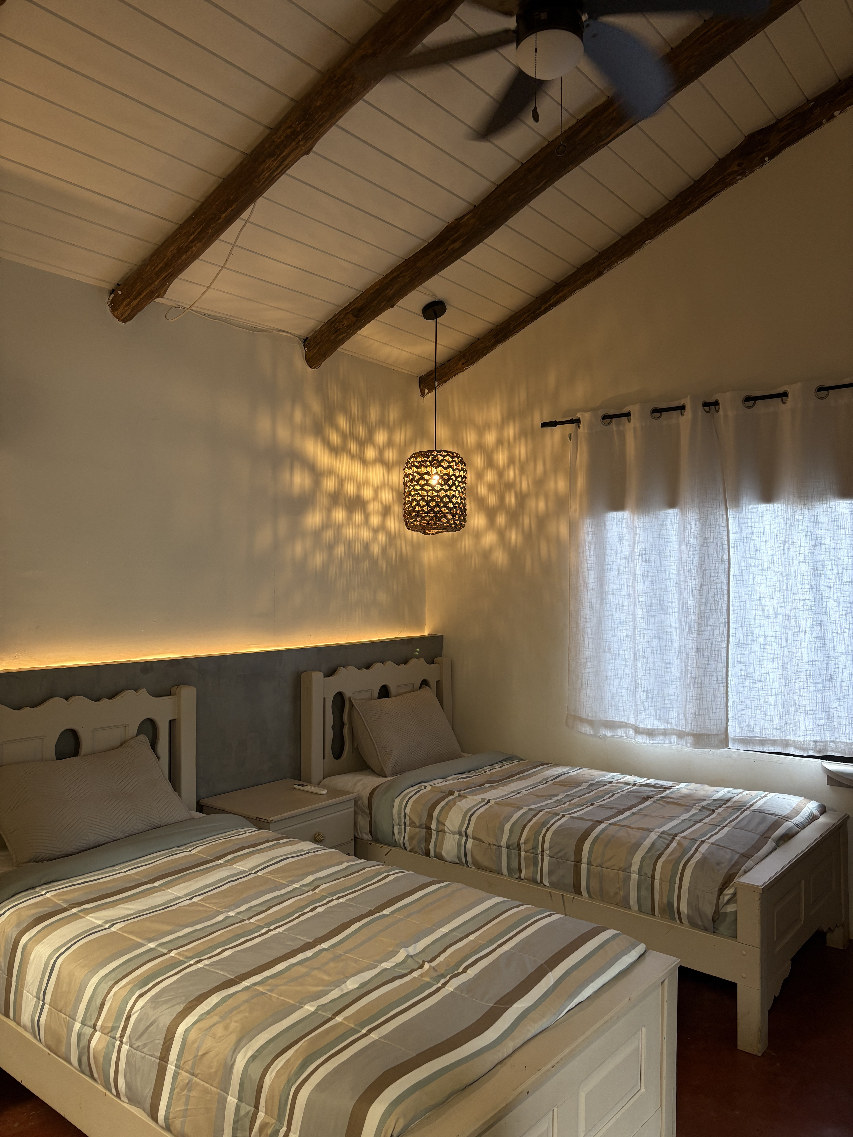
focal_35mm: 26
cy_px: 568
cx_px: 426
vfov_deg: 67.3
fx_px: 854
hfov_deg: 53.1
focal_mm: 5.96
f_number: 1.6
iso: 80
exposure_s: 1/60
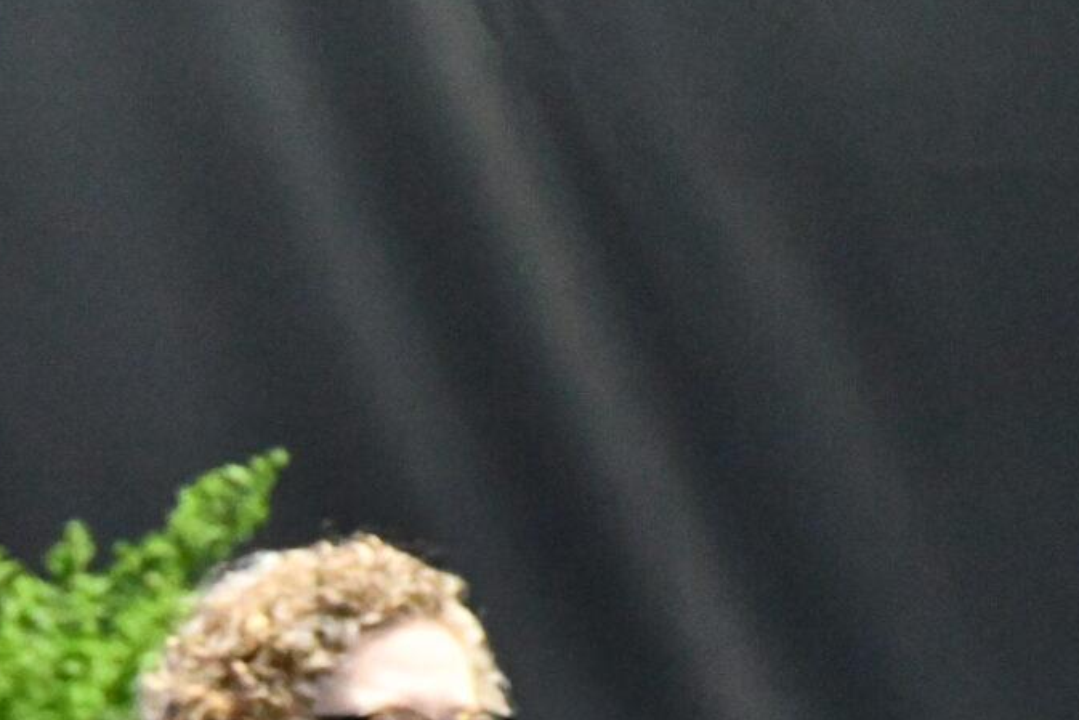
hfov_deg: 5.3
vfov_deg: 3.6
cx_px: -154
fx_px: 11541
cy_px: 956
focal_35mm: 385
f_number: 5.3
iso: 12800
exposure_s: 1/40
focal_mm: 90
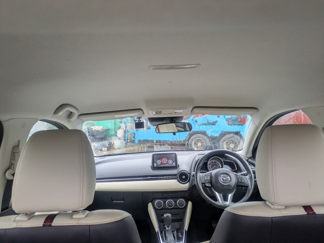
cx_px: 162
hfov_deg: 69.4
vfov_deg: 54.9
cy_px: 122
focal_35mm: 25
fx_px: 234
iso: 130
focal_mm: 5.43
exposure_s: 1/120
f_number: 1.89
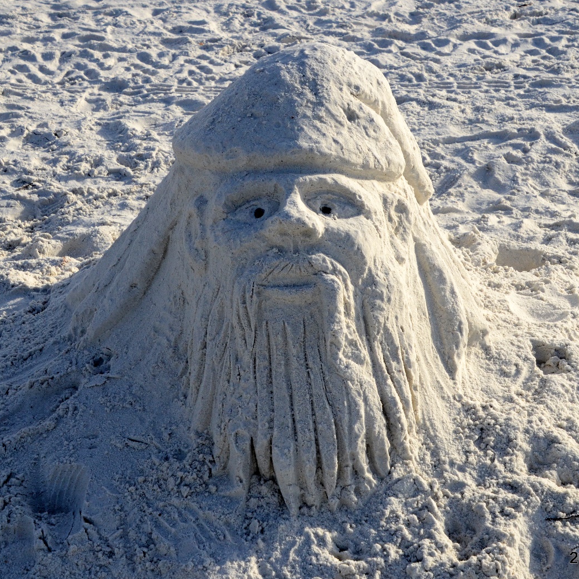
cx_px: 293
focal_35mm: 97
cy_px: 292
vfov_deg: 17.9
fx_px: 1836
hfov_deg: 17.9
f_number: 11
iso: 400
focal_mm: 50
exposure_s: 1/500
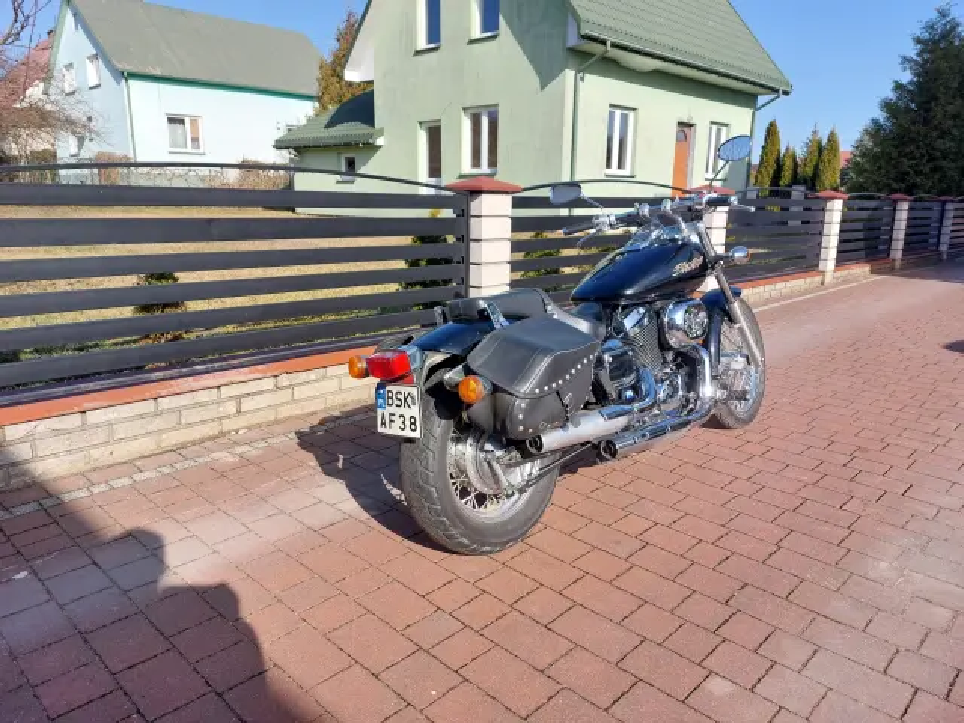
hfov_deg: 69.4
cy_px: 362
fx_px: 696
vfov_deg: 54.9
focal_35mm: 25
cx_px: 482
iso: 25
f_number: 1.8
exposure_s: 1/743
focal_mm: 5.23
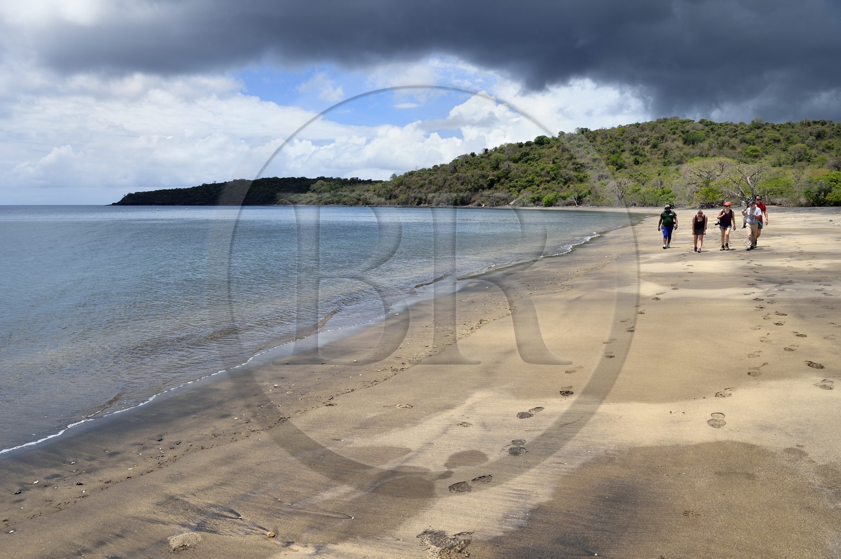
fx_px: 560
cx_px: 420
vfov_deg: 53.1
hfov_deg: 73.8
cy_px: 280
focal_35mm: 24
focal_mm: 24
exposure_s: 1/320
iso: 200
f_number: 14
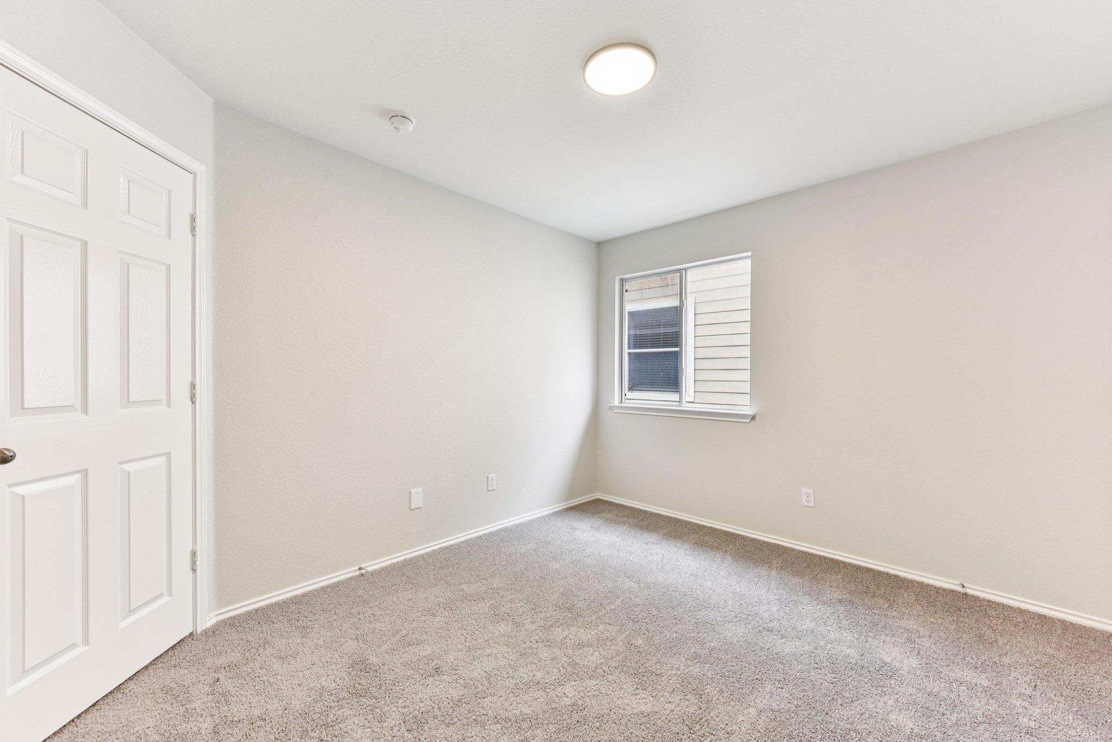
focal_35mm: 14
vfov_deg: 81.2
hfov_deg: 104.2
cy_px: 371
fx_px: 432
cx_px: 556
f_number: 8
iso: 400
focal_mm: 14
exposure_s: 1/25
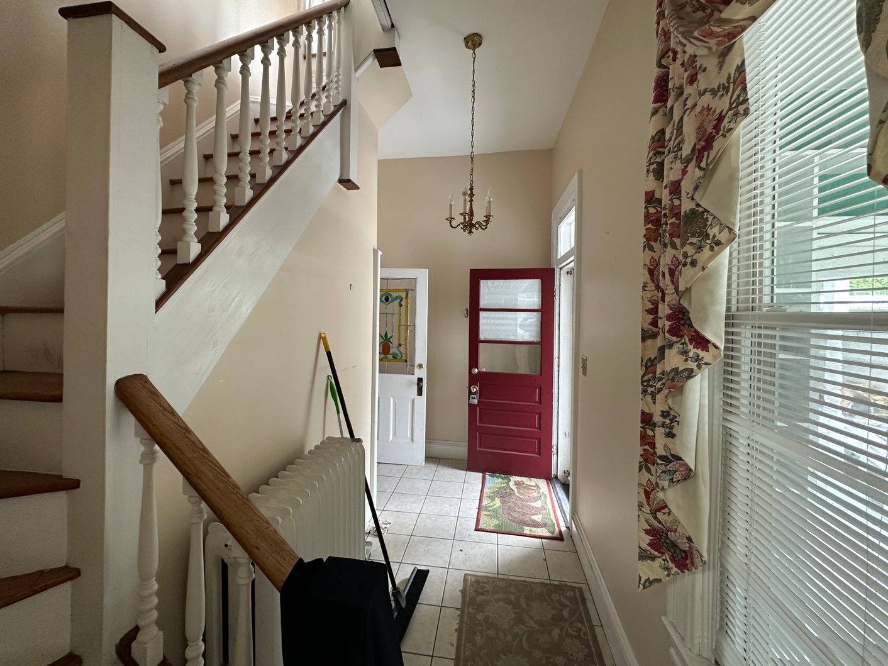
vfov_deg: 81.7
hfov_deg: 98.1
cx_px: 426
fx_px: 385
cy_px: 313
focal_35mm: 15
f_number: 2.2
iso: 160
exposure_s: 1/60
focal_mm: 2.22
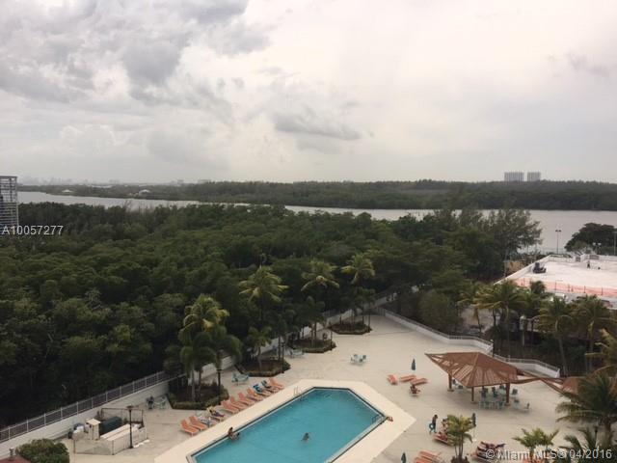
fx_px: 517
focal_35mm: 29
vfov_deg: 48.2
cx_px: 308
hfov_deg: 61.7
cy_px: 232
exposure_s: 1/2262
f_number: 2.2
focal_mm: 4.15
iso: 32
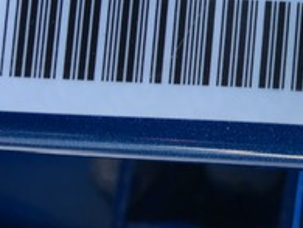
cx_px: 418
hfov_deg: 18.8
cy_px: -99
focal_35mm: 95
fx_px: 833
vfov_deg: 14.7
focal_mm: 4.15
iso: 32
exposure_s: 1/60
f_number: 2.2
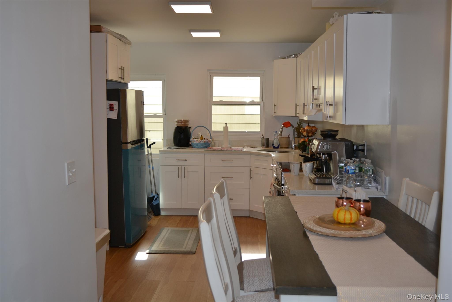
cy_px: 151
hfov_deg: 53.1
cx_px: 226
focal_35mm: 36
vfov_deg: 36.9
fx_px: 452
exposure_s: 1/125
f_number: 4
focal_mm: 24
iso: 180
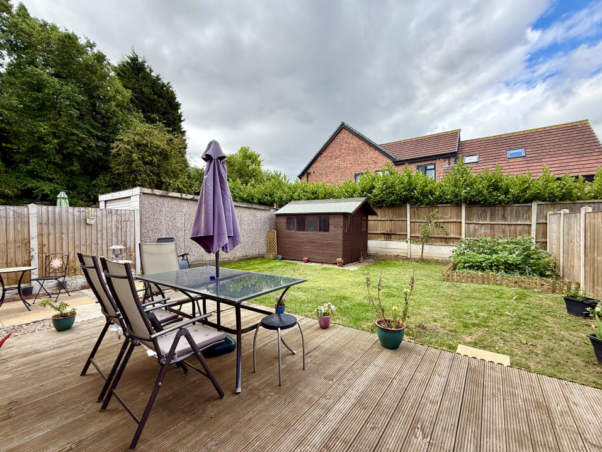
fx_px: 261
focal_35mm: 15
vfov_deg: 81.7
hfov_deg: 98.2
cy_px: 228
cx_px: 304
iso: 64
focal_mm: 2.22
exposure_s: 1/585
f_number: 2.2
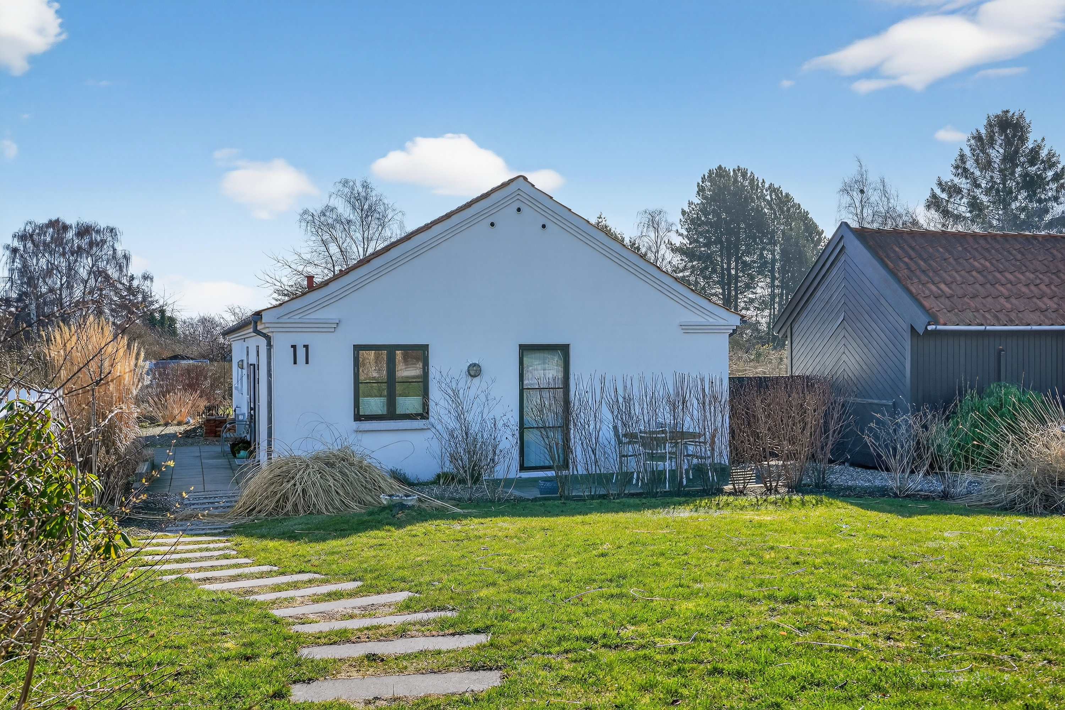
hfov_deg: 54.4
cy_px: 355
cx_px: 532
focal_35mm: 35
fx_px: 1035
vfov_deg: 37.9
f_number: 8
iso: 400
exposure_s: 1/200
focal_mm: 35
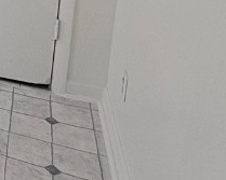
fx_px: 448
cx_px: -192
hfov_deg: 19.8
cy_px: -91
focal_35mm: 67
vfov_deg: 19.7
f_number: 2.2
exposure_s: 1/128
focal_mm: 2.22
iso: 80
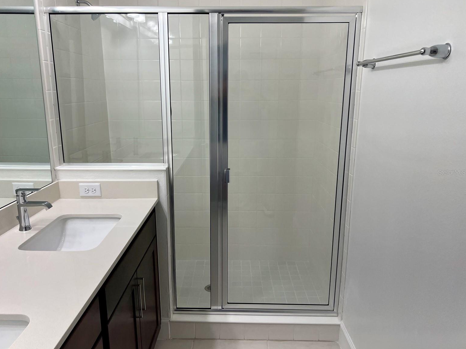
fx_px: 364
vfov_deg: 51.4
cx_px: 225
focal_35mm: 27
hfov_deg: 65.3
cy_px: 172
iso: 32
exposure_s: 1/129
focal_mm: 5.7
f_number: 1.5
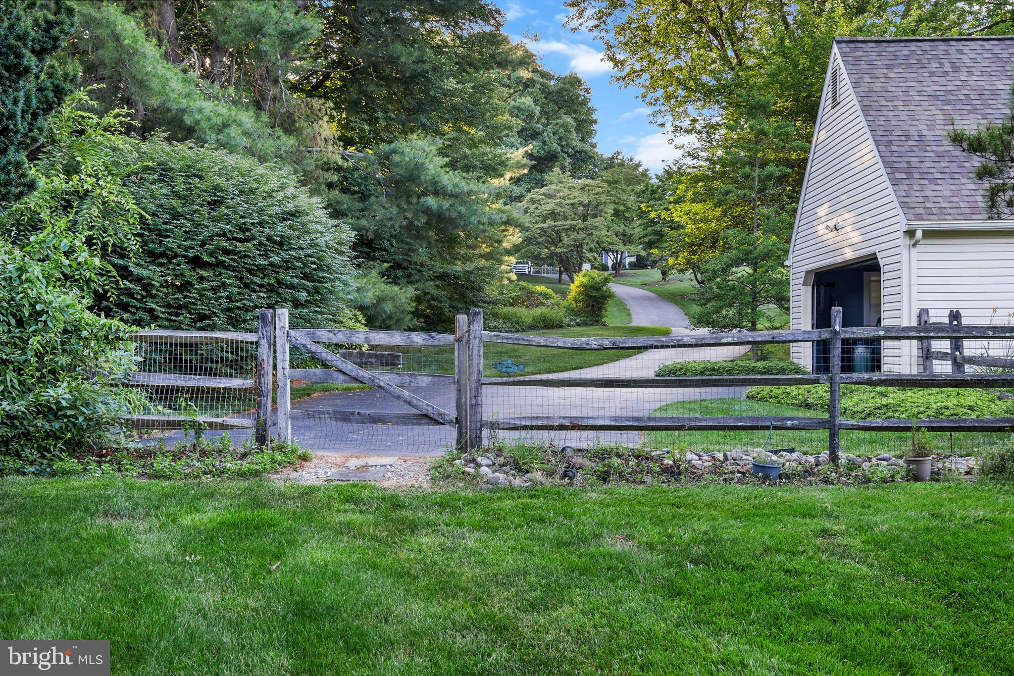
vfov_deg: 36.9
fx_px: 1014
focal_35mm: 36
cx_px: 507
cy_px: 338
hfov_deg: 53.1
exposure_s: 1/100
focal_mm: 24
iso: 250
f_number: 9
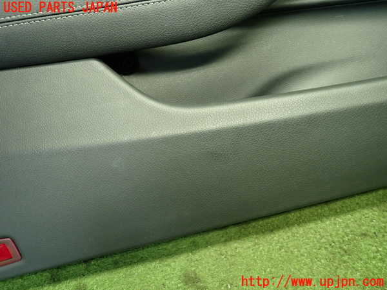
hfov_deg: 69.4
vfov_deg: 54.9
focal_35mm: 25
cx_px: 194
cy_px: 145
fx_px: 279
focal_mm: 4.5
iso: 320
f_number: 2
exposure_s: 1/30
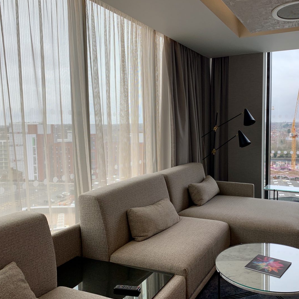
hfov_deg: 51.9
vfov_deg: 52.5
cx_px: 190
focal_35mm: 31
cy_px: 150
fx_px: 303
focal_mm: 4.25
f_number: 1.8
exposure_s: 1/372
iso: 25
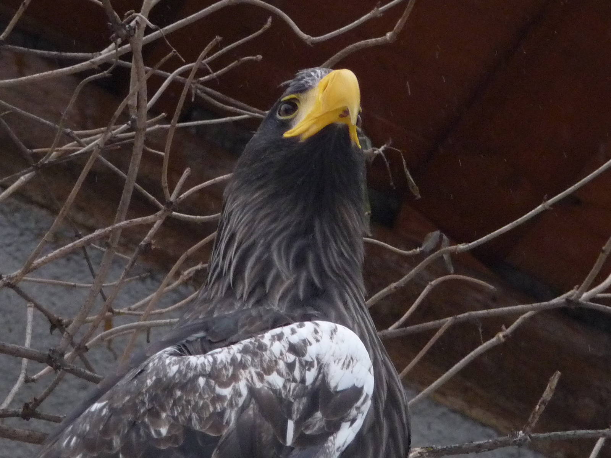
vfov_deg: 3.2
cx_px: 306
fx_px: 8331
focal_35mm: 472
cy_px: 229
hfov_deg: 4.2
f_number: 4.9
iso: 320
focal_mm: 47
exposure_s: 1/125
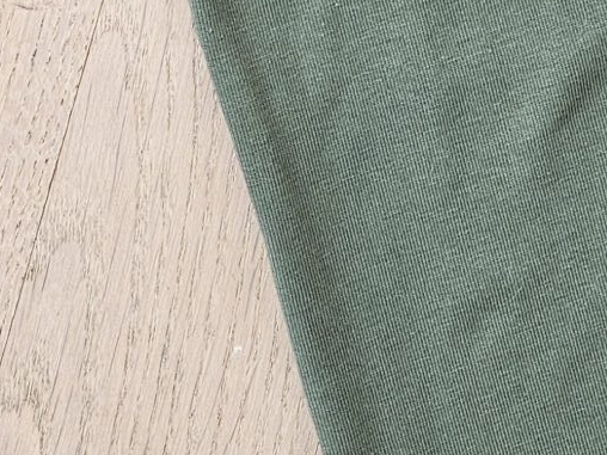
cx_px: 121
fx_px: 2034
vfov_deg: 11.2
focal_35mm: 116
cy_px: -549
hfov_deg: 16.8
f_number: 1.8
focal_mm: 5.4
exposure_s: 1/100
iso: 32
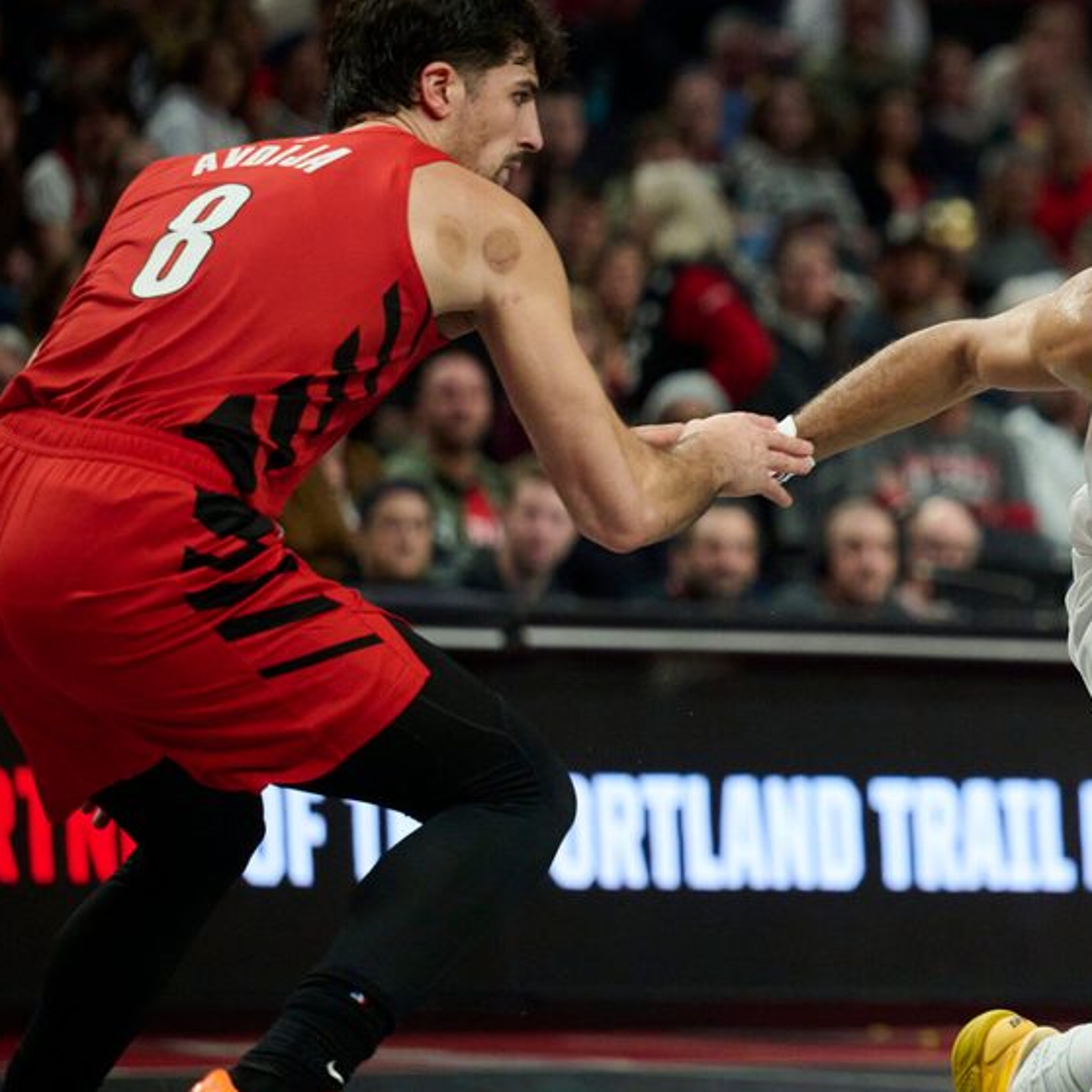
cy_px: 633
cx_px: 896
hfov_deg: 7.7
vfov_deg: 7.7
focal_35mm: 226
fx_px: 8066
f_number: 2.8
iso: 4000
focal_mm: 145
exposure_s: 1/1919
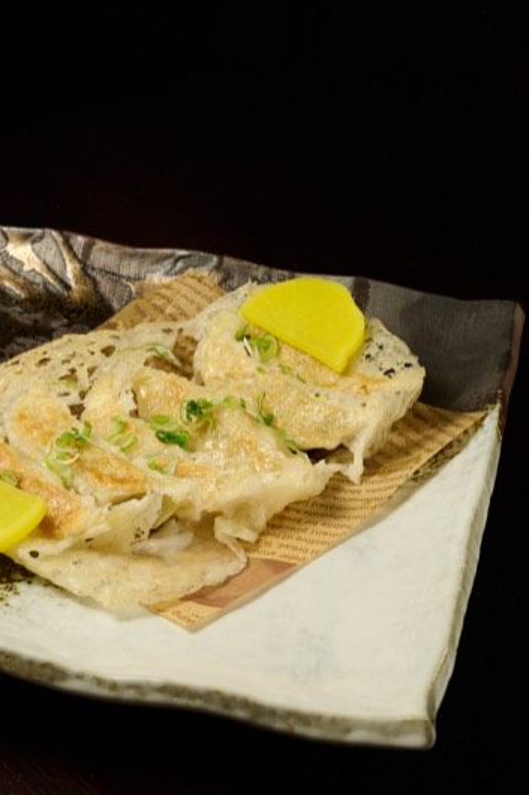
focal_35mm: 77
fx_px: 1698
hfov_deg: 17.5
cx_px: 97
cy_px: 397
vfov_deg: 26.3
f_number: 13
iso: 1250
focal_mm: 51
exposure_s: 1/40
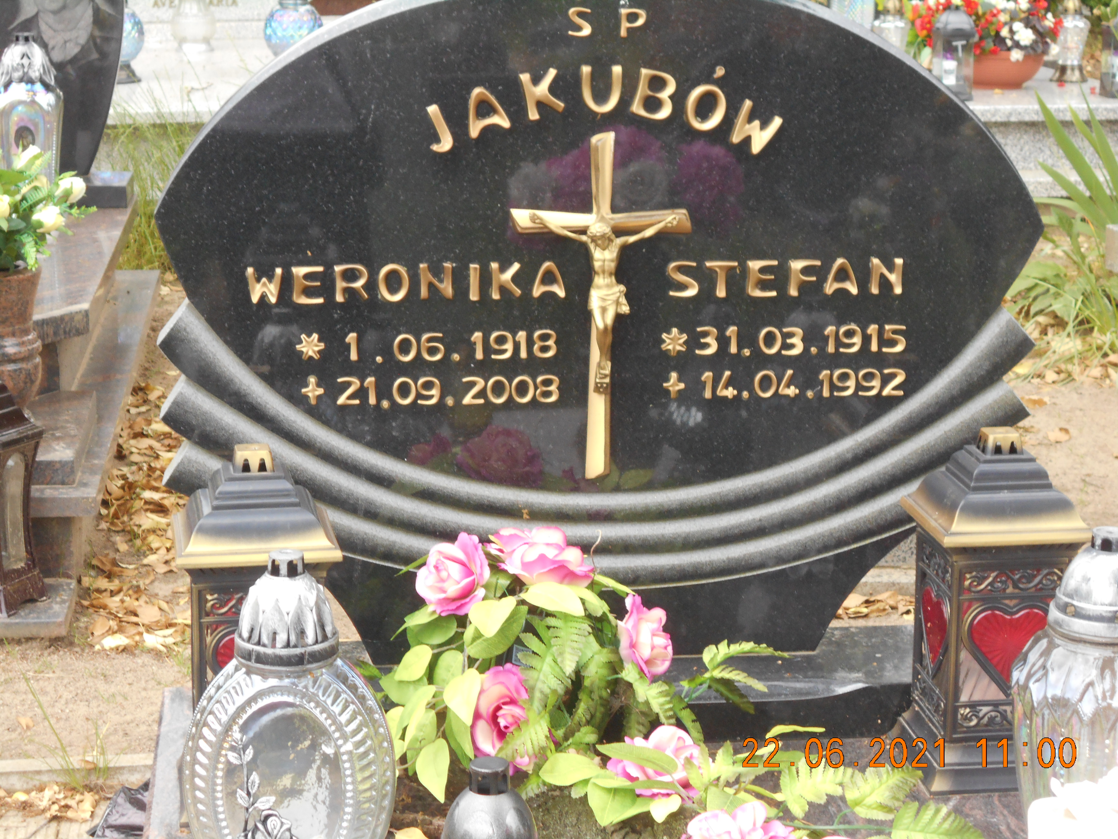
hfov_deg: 25.7
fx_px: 2455
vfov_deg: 19.4
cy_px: 420
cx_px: 559
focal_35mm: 76
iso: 200
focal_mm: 13.5
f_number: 5.8
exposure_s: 1/60
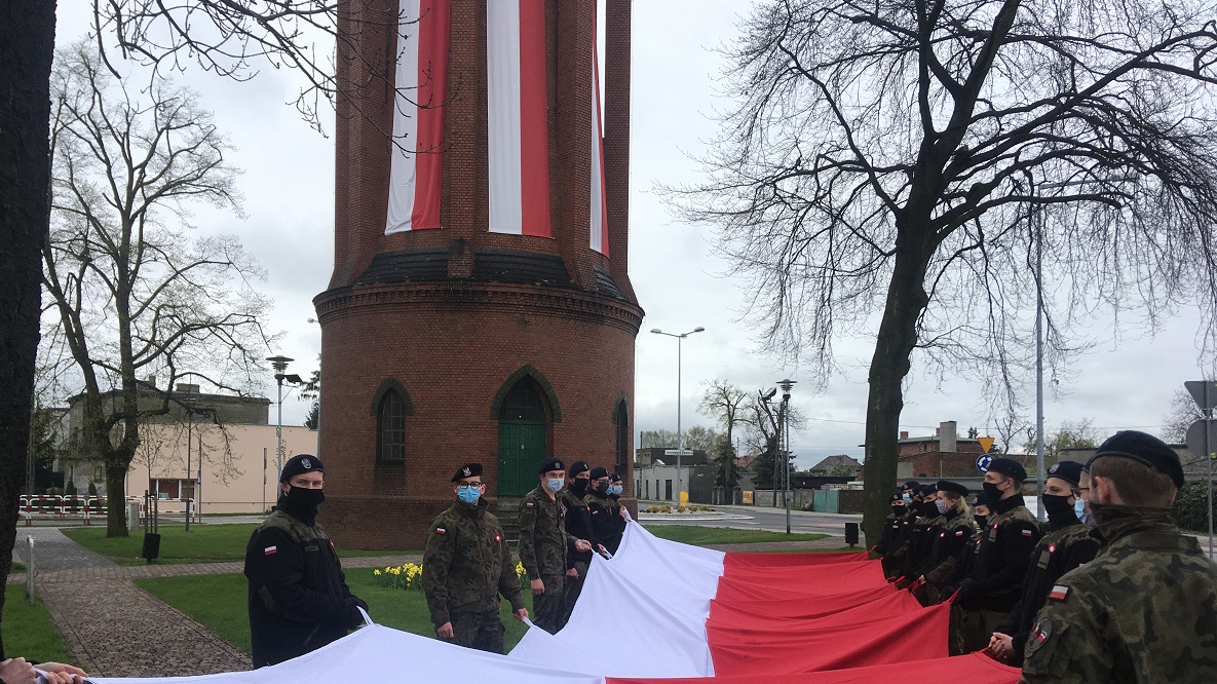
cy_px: 460
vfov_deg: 36.3
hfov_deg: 61.0
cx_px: 605
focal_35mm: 32
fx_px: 1032
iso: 25
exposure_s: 1/845
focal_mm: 4.15
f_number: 2.2
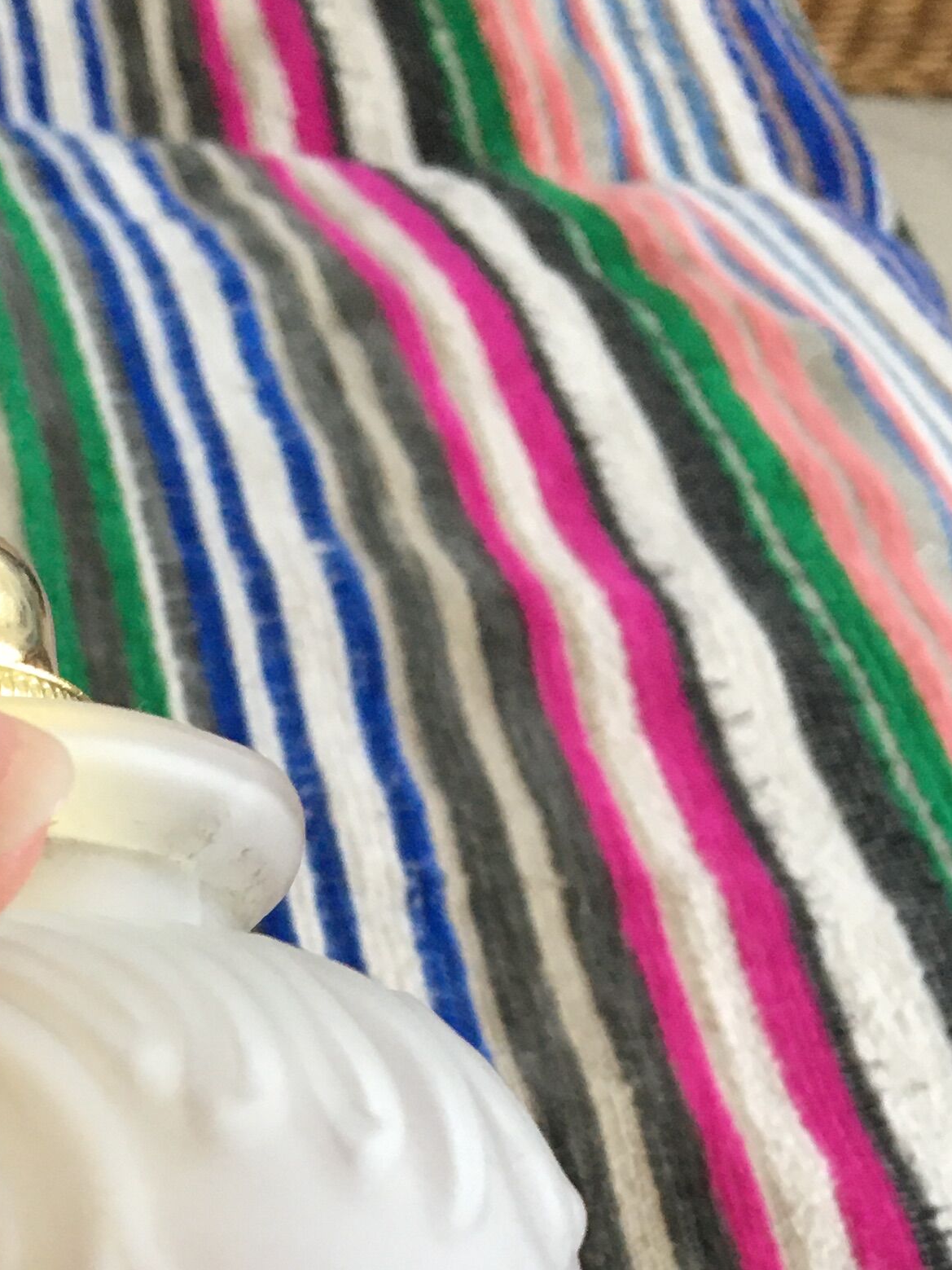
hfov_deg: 19.1
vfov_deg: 23.4
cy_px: 1584
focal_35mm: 75
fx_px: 2751
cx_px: -18
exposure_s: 1/33
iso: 64
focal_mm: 4.15
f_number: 2.2
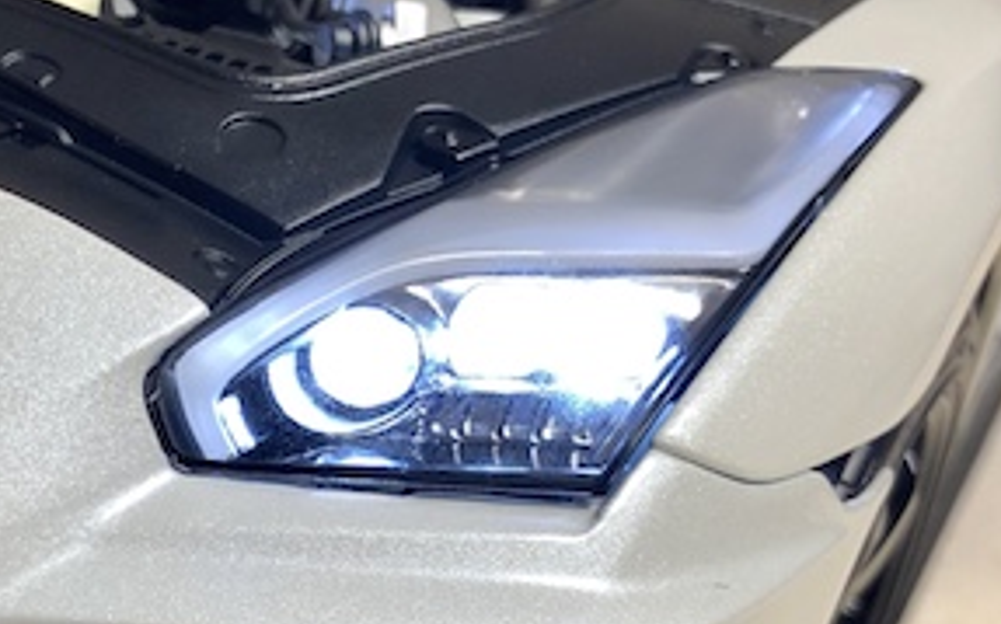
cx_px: 296
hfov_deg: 29.5
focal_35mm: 69
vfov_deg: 18.7
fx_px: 1881
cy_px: 490
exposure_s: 1/30
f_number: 1.8
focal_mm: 4
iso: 25
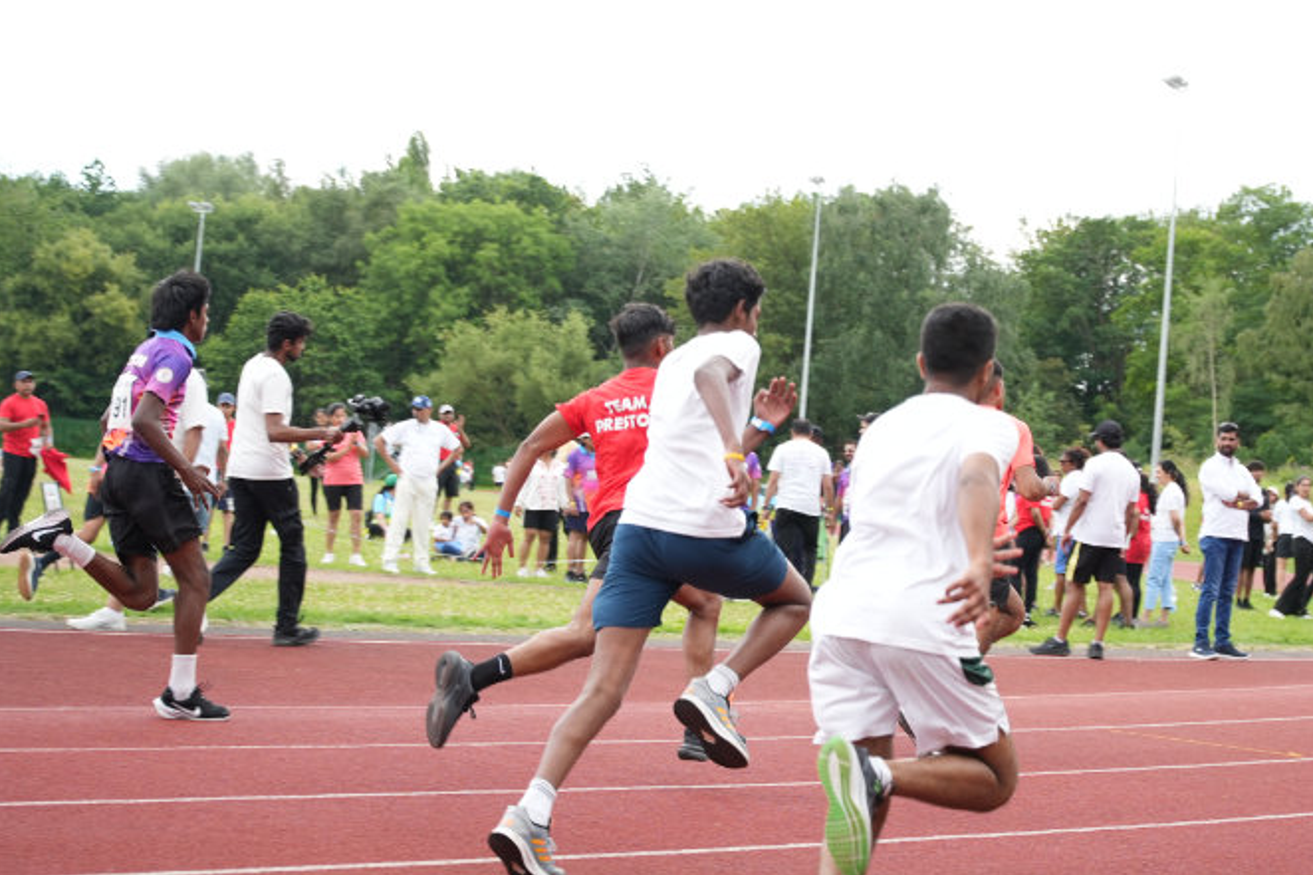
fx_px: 2589
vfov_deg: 19.2
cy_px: 471
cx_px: 839
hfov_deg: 28.3
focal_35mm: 71
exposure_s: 1/800
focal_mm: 38.9
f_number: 2.8
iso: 250
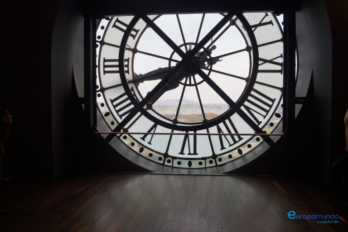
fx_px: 261
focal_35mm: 27
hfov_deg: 67.4
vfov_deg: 47.9
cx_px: 174
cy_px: 116
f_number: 4.5
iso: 100
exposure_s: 1/80
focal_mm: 18
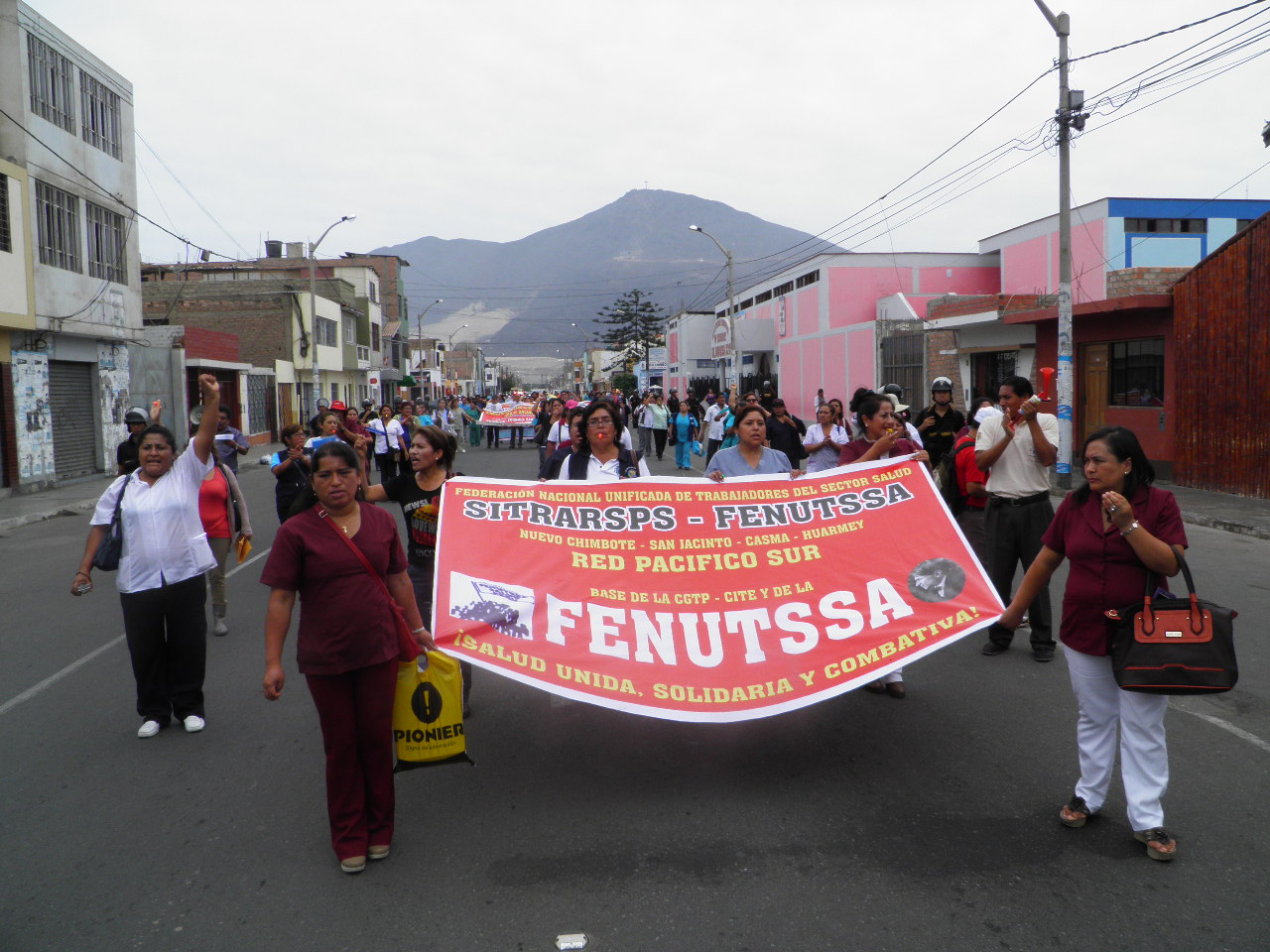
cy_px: 476
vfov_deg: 49.7
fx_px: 1027
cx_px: 635
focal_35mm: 28
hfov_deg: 63.4
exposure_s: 1/250
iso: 50
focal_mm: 4.9
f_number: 5.7
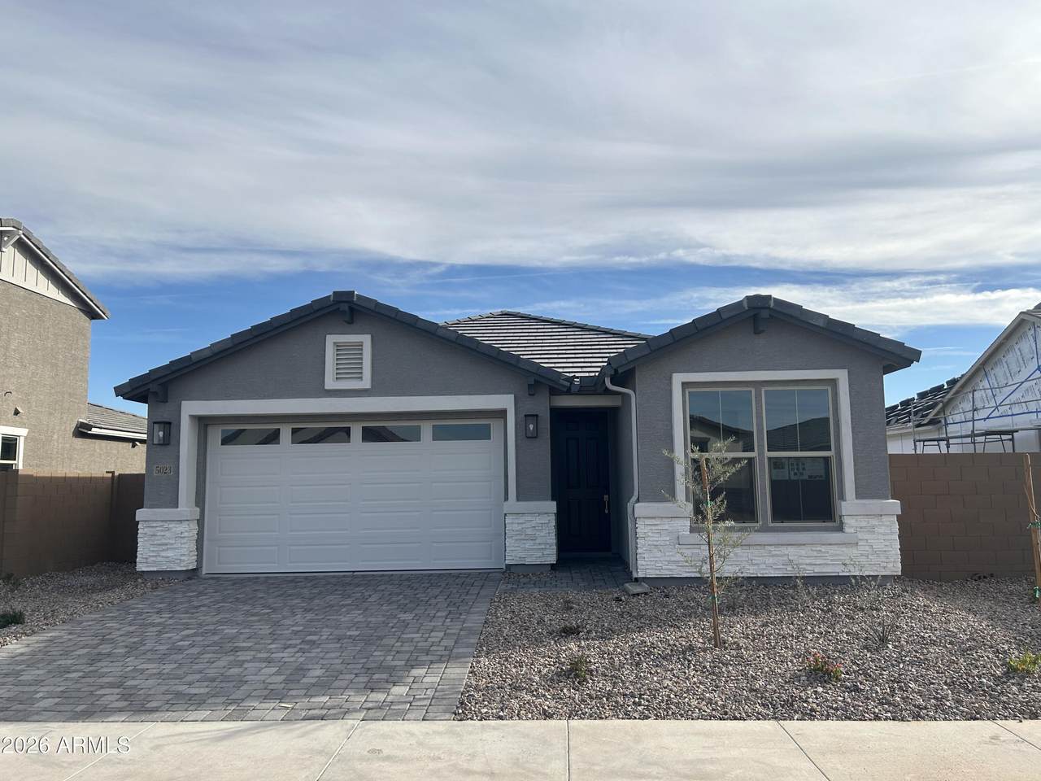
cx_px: 520
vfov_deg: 53.1
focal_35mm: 26
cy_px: 390
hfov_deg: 67.3
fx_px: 782
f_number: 1.5
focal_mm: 5.7
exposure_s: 1/4831
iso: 50
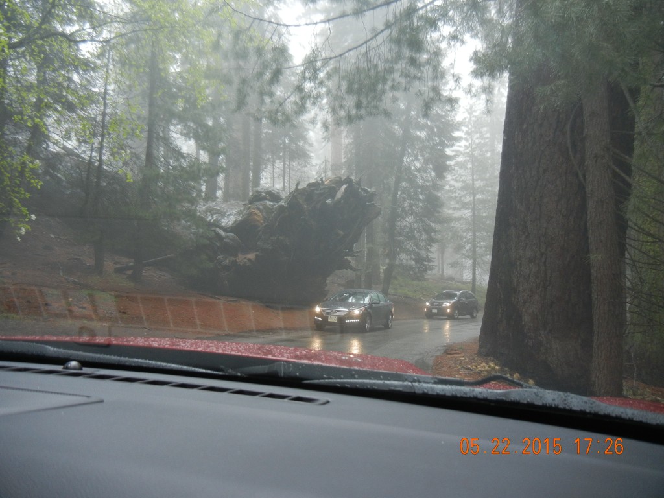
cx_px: 332
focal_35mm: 30
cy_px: 249
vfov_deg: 46.8
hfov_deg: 60.0
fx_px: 575
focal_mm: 5.4
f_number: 3.5
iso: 265
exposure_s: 1/60
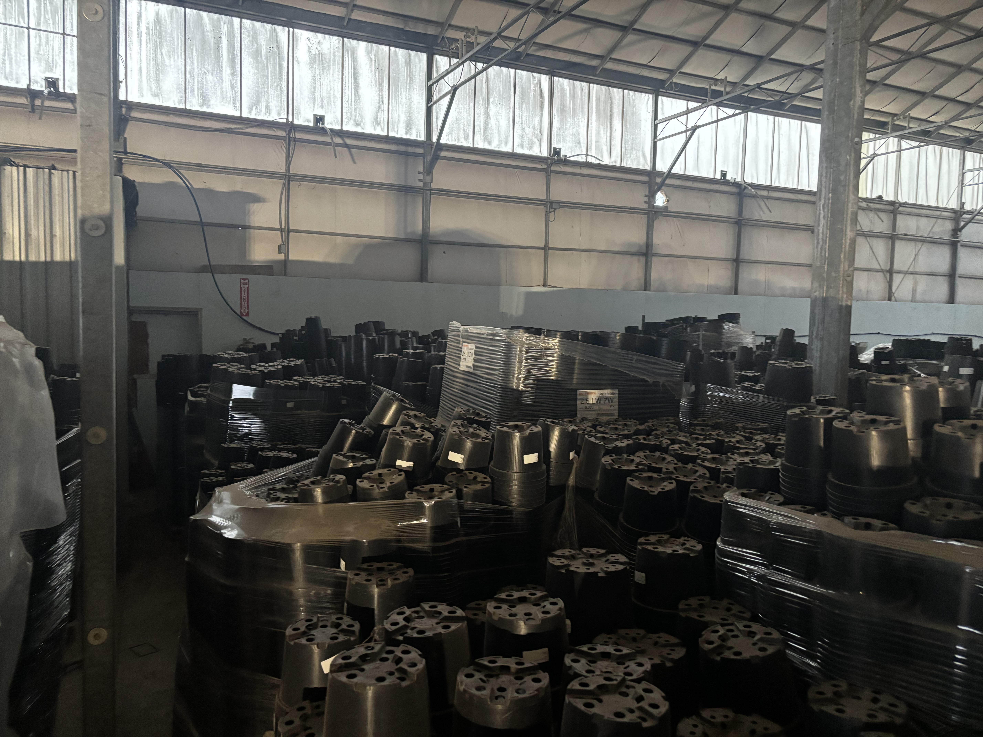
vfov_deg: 53.1
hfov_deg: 67.3
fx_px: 738
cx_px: 492
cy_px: 368
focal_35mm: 26
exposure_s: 1/30
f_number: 1.6
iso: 640
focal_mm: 5.96
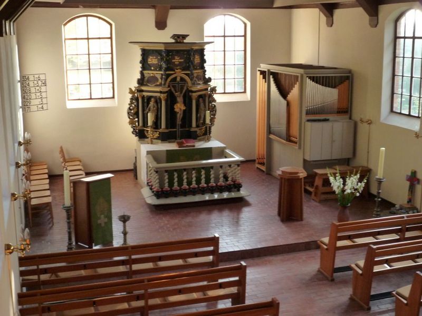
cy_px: 158
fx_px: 573
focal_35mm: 47
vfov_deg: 30.9
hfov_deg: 40.4
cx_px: 211
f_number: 4.3
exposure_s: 1/50
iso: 320
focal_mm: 8.3
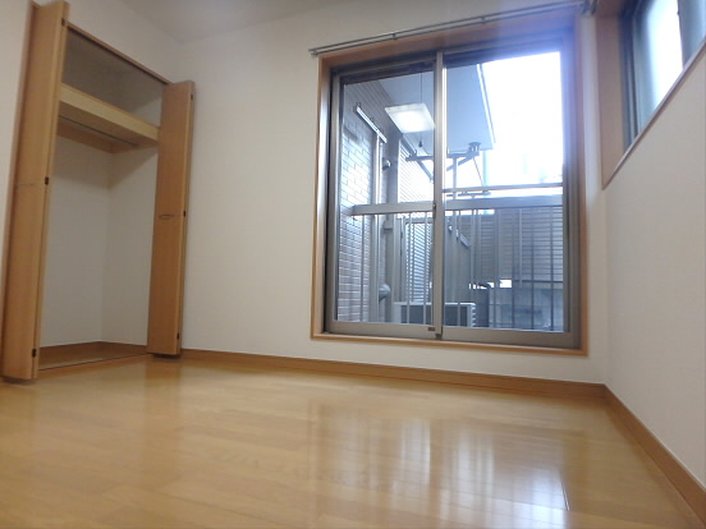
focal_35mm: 21
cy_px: 264
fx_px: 428
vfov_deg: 63.4
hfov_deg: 79.0
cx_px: 353
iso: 640
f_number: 3.5
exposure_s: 1/30
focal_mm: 3.7
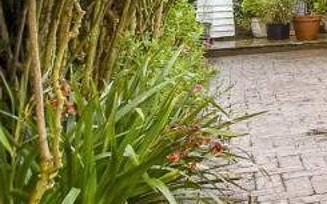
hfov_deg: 20.5
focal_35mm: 64
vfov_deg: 19.5
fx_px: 570
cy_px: -19
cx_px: 610
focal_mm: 10
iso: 160
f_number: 9
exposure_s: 1/13
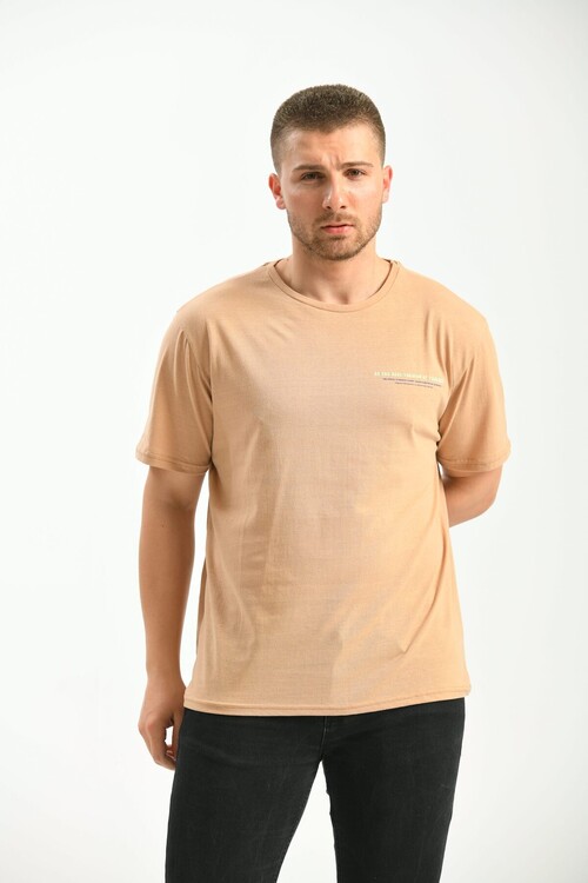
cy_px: 442
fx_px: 3307
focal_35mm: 135
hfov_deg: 10.2
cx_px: 294
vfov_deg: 15.2
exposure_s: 1/160
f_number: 5.6
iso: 100
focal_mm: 135
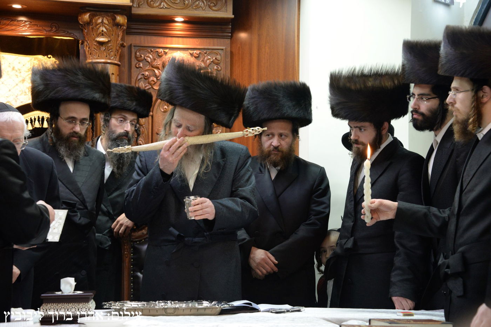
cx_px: 246
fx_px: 1064
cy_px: 164
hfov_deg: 26.0
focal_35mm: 78
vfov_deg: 17.5
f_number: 5.6
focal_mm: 78
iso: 2500
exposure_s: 1/60
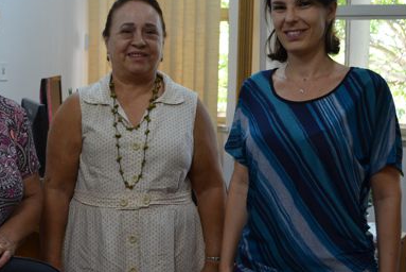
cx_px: 133
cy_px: 91
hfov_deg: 33.1
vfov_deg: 22.6
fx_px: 677
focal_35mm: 60
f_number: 4
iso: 640
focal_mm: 24
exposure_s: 1/60
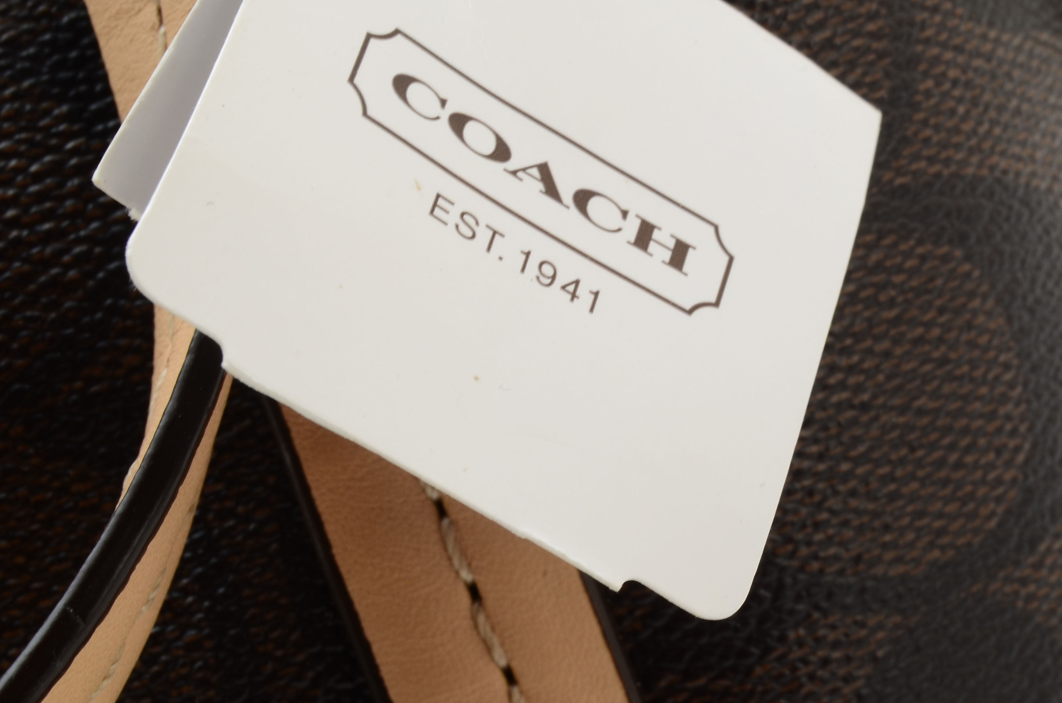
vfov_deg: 10.9
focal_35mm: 125
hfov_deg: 16.4
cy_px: 253
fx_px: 3672
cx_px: 764
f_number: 20
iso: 100
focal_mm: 55
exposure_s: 1/160
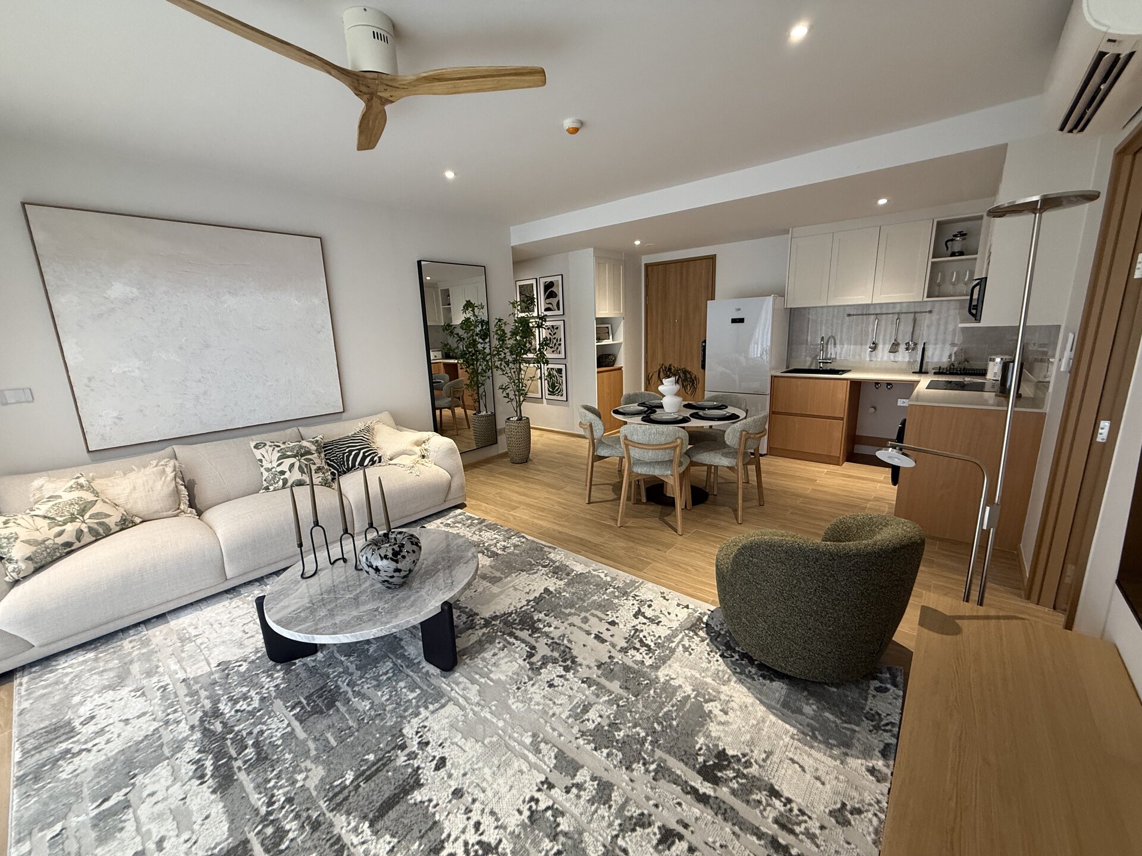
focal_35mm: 14
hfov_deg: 102.1
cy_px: 428
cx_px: 571
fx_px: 462
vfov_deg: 85.7
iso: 250
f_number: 2.2
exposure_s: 1/50
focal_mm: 2.22
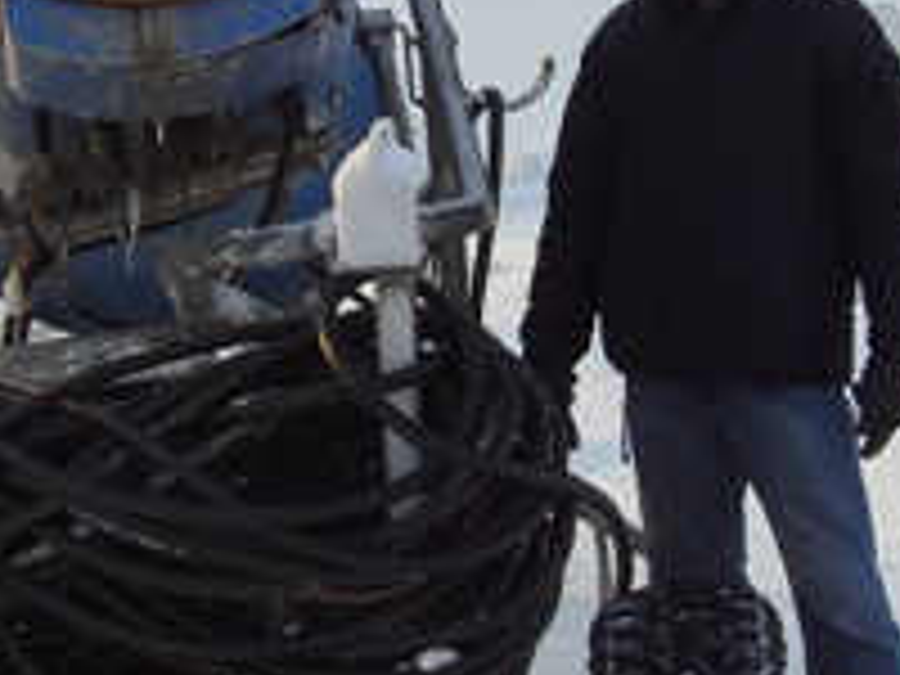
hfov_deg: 22.7
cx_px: 338
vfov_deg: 17.1
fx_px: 2236
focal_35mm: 86
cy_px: 248
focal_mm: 6.6
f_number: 3.5
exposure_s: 1/250
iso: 80
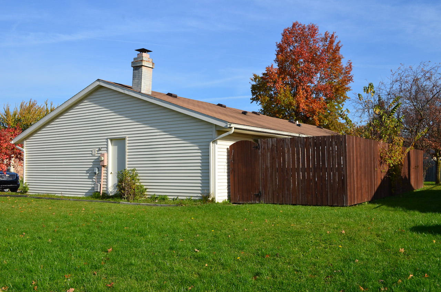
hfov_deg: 53.2
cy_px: 146
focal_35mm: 36
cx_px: 220
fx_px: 440
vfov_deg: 36.7
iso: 200
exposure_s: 1/250
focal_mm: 24
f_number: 10
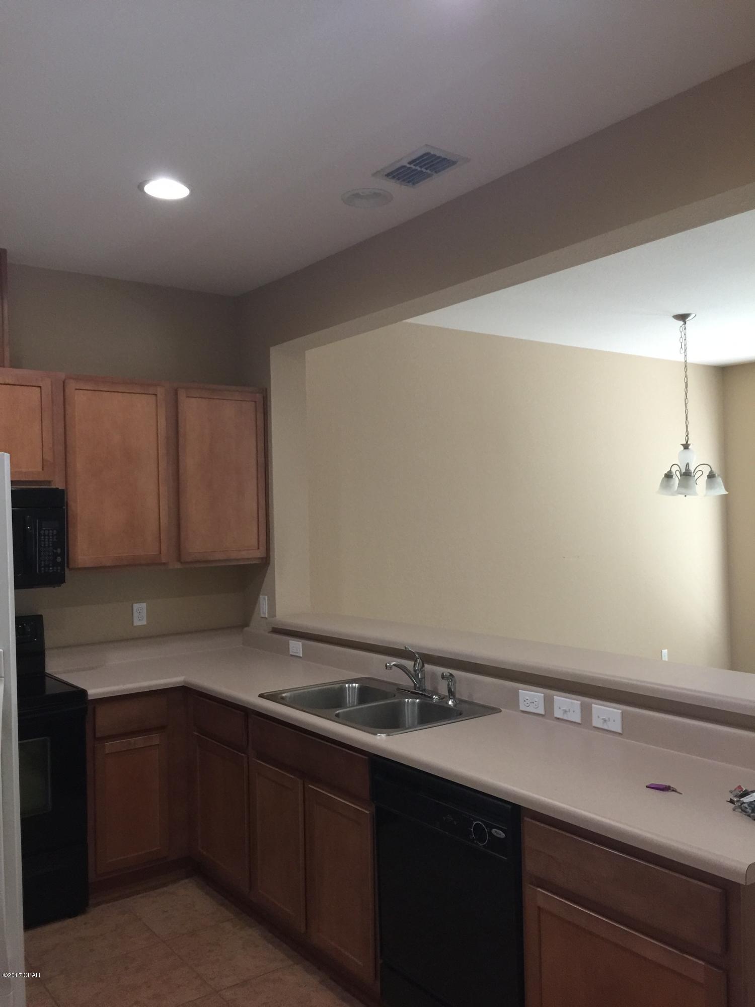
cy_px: 504
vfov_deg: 61.7
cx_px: 378
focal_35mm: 29
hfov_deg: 48.2
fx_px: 843
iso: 100
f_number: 2.2
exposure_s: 1/15
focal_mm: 4.15
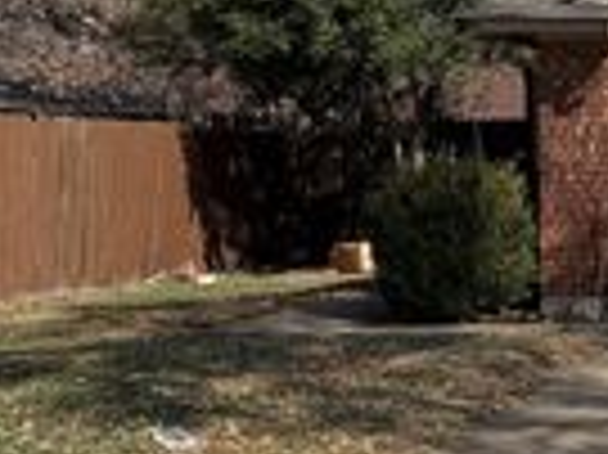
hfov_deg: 18.8
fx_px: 1562
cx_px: 973
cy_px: 173
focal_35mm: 89
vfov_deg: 16.6
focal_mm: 6.76
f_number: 1.78
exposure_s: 1/5714
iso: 80
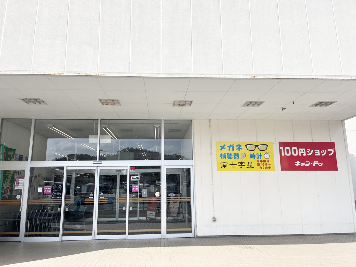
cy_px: 134
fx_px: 267
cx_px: 178
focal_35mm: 26
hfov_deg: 67.3
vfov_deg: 53.1
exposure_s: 1/4651
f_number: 1.6
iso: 50
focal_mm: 5.1
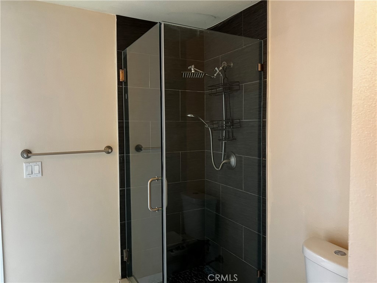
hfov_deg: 67.3
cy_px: 142
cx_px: 188
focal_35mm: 26
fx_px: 283
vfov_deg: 53.1
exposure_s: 1/60
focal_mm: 5.7
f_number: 1.5
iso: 125
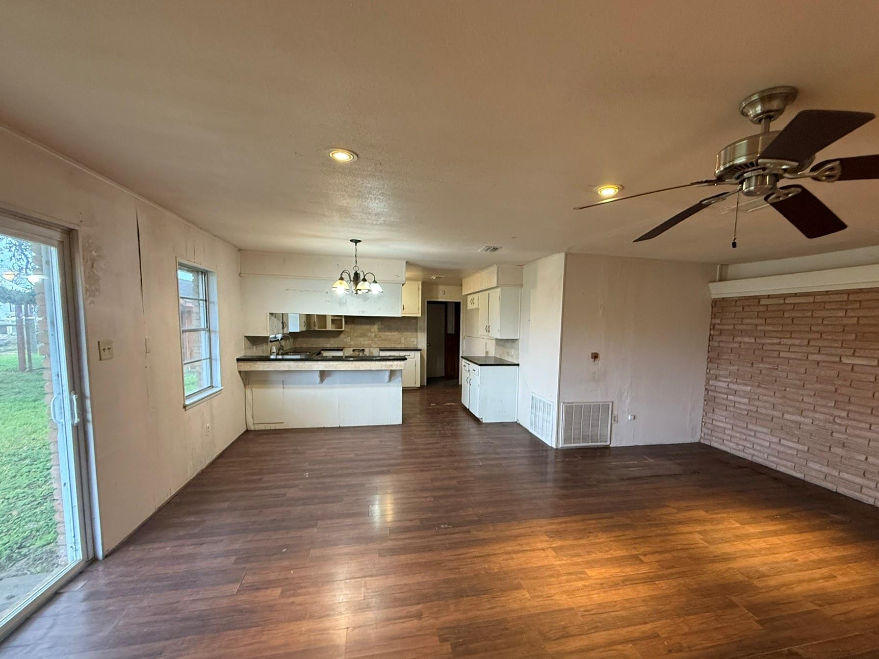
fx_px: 406
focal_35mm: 16
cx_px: 470
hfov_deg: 94.3
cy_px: 364
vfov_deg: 77.9
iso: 250
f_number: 2.2
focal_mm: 2.22
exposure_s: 1/60
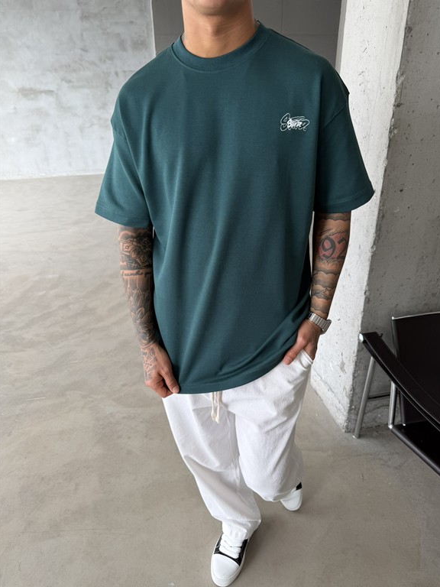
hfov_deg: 54.9
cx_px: 226
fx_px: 424
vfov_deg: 69.4
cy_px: 294
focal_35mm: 25
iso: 50
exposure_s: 1/150
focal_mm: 6.76
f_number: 1.78
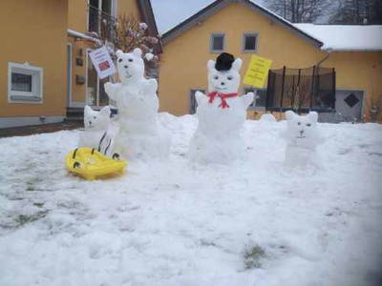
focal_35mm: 35
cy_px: 143
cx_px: 191
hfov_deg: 52.6
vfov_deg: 40.7
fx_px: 386
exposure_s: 1/756
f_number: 2.4
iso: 50
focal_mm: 4.28
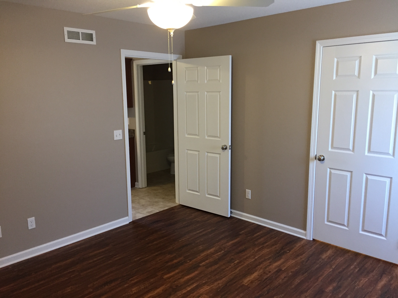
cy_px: 149
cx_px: 199
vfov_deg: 48.2
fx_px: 333
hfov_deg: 61.7
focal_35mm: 29
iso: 160
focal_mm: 4.15
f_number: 2.2
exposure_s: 1/30
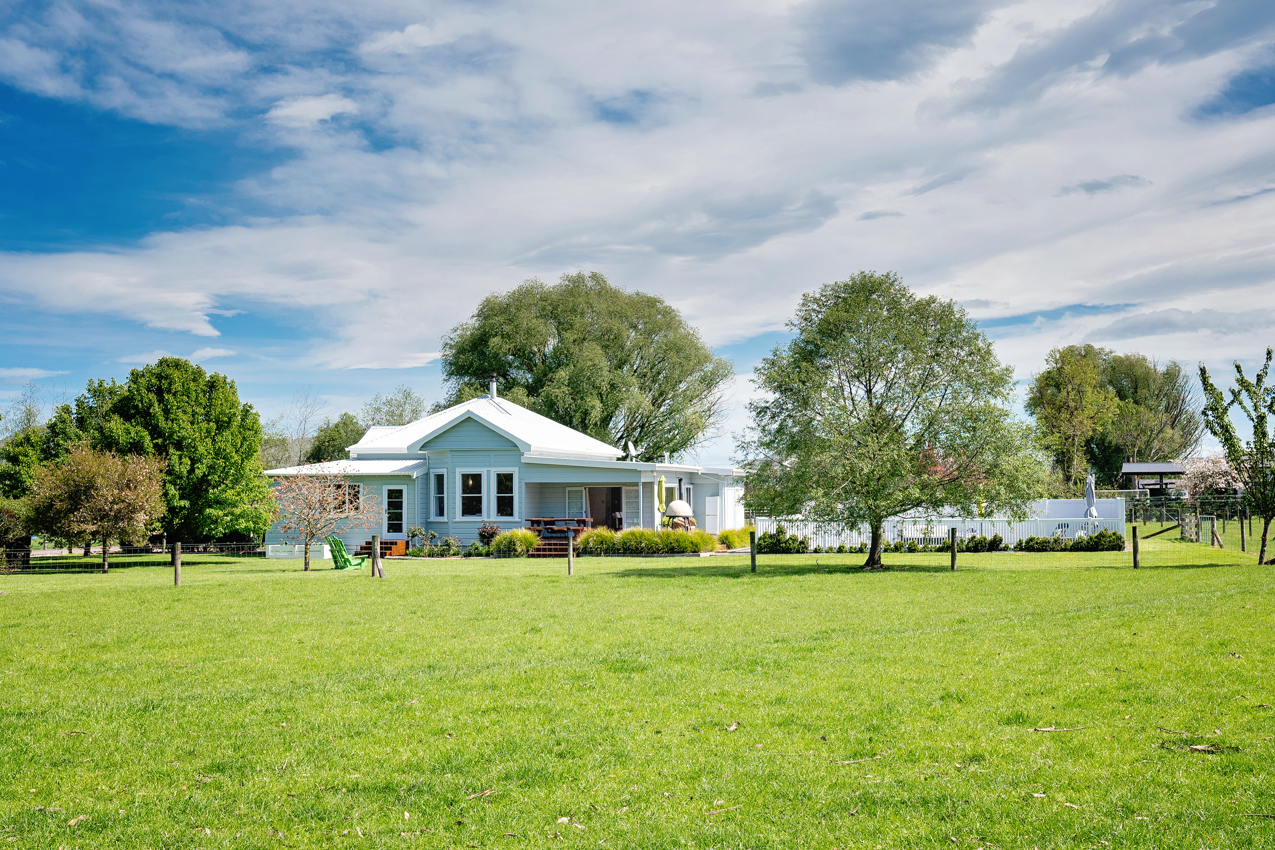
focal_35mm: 45
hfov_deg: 43.6
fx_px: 1594
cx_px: 638
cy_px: 425
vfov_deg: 29.9
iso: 160
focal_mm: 30
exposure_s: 1/640
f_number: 9
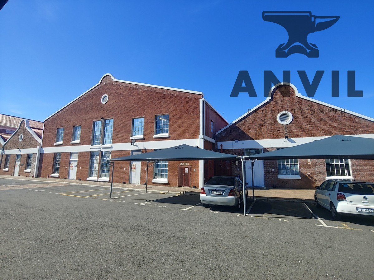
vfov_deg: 78.1
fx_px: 173
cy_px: 140
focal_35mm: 16
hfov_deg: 94.5
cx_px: 187
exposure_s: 1/1000
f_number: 1.9
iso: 50
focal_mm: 2.18
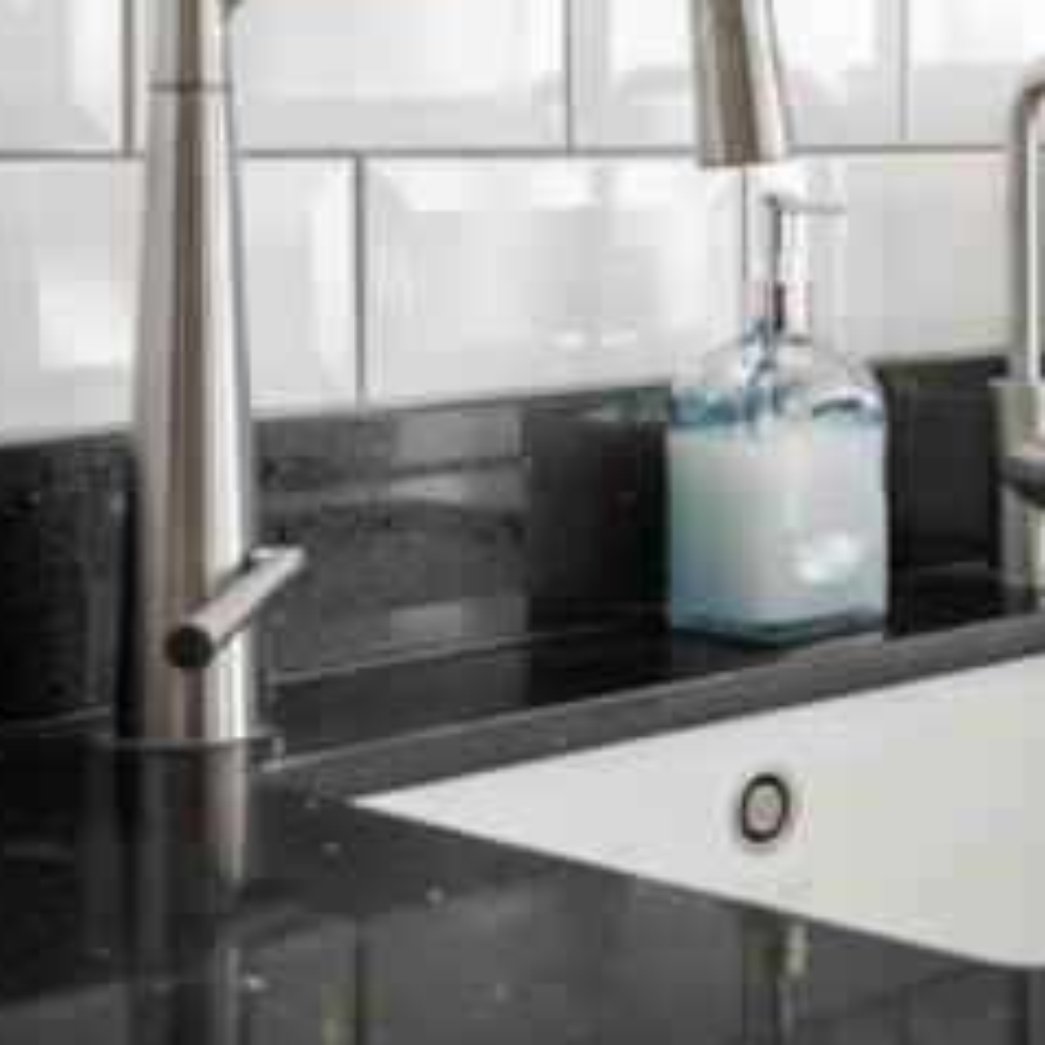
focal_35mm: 82
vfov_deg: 20.8
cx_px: 1267
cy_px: 151
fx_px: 2801
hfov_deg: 19.8
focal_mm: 35
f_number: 4.5
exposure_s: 1/60
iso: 320
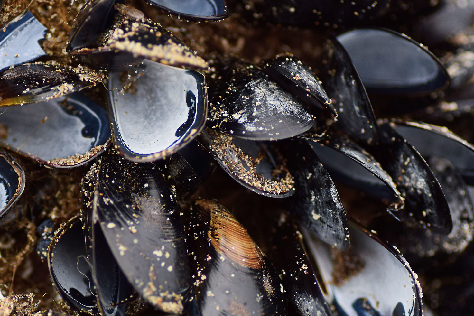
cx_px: 182
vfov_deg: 6.2
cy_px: 224
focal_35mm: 220
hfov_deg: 9.4
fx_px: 2896
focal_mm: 90
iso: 400
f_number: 3.2
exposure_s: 1/1000
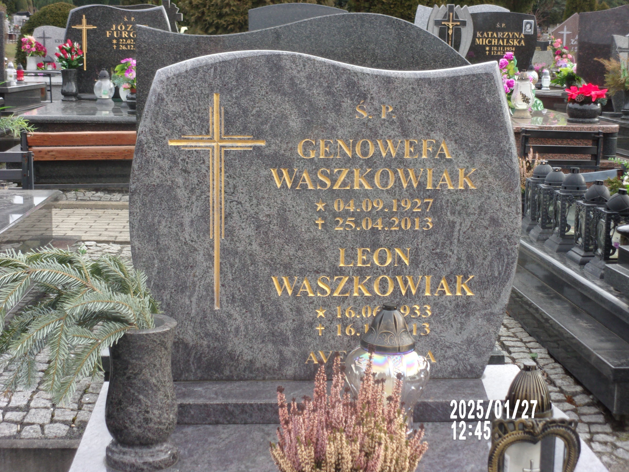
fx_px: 1163
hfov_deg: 30.3
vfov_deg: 22.9
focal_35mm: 64
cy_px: 236
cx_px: 314
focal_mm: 11.5
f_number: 5.2
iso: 80
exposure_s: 1/70
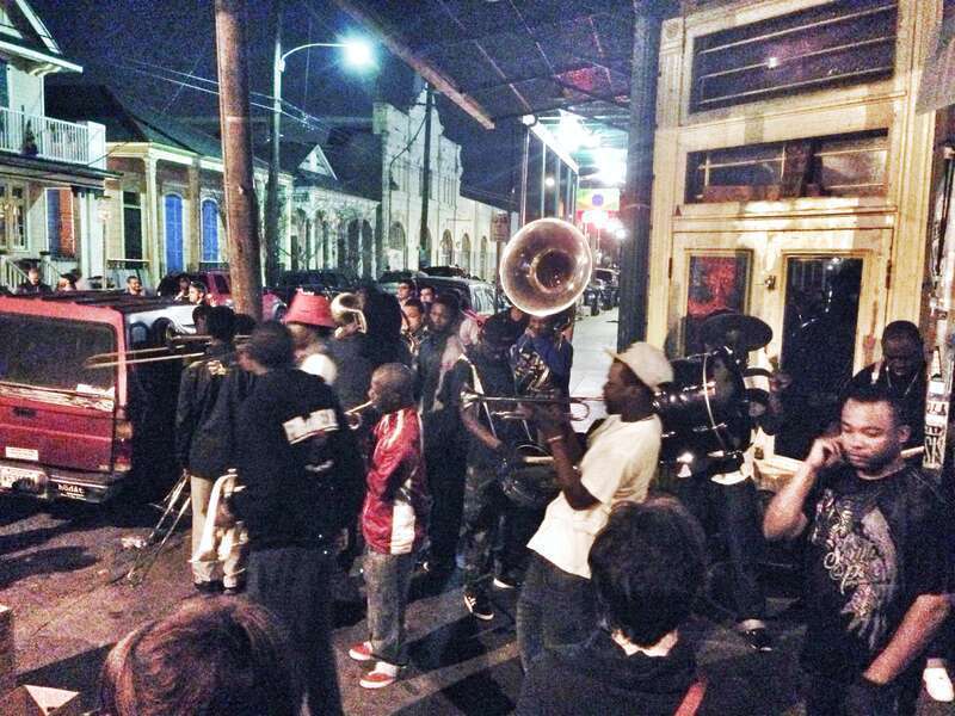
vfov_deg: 42.9
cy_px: 358
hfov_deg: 55.4
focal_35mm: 33
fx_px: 910
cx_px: 478
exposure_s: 1/15
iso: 800
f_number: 2.4
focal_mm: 4.12
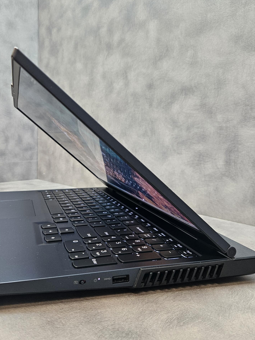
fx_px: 304
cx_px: 92
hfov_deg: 45.0
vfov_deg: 58.1
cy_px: 148
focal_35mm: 31
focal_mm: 5.4
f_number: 1.8
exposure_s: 1/100
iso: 400
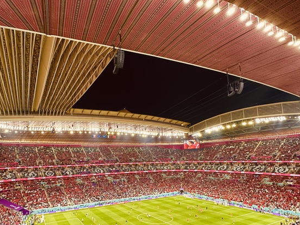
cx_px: 116
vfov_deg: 60.3
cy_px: 140
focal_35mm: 22
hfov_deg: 75.3
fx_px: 191
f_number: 2.2
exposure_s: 1/100
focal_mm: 2.22
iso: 200
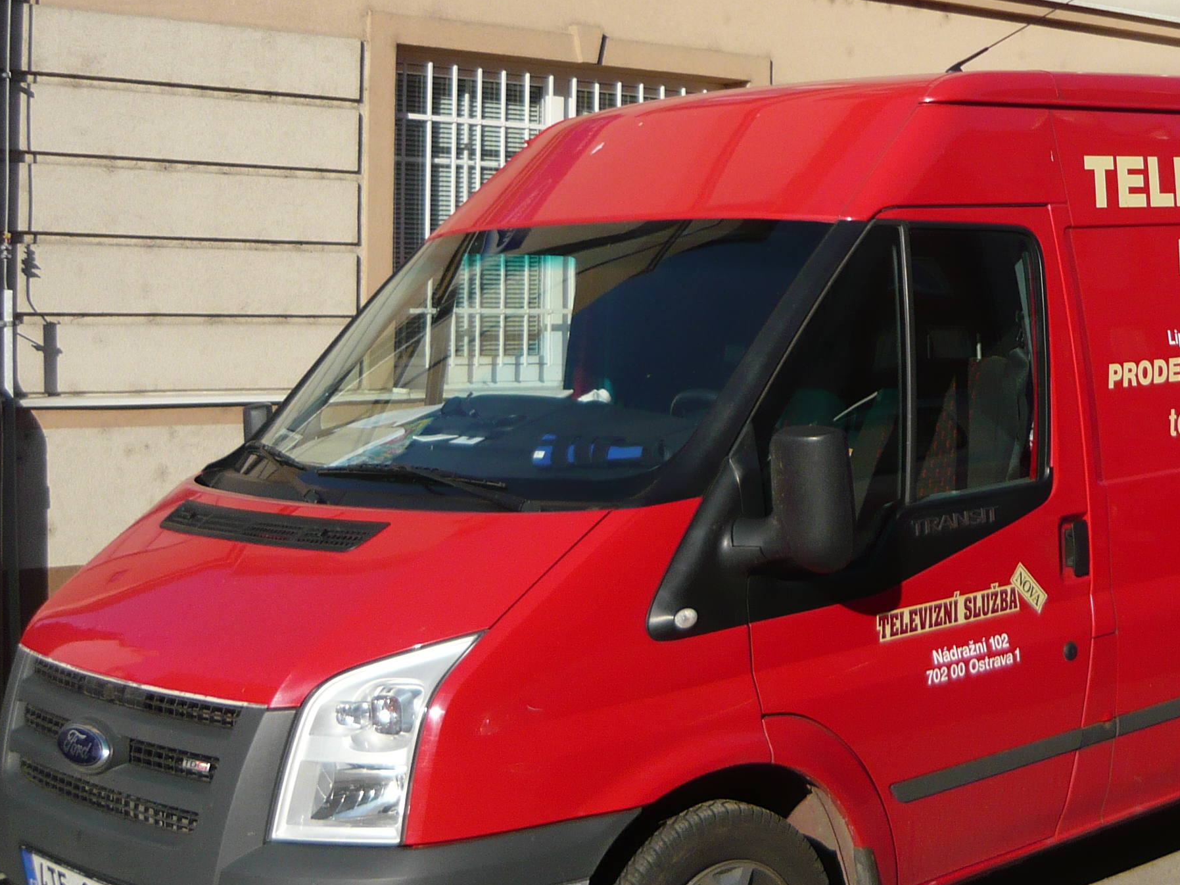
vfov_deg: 24.2
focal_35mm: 60
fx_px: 2045
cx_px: 1003
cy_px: 241
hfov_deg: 31.1
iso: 100
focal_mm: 5.5
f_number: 8
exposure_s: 1/200
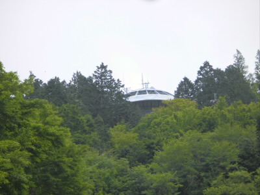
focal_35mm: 156
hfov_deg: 12.7
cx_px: 130
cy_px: 98
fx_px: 1172
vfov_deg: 9.5
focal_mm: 27.6
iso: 100
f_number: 6.5
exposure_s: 1/160
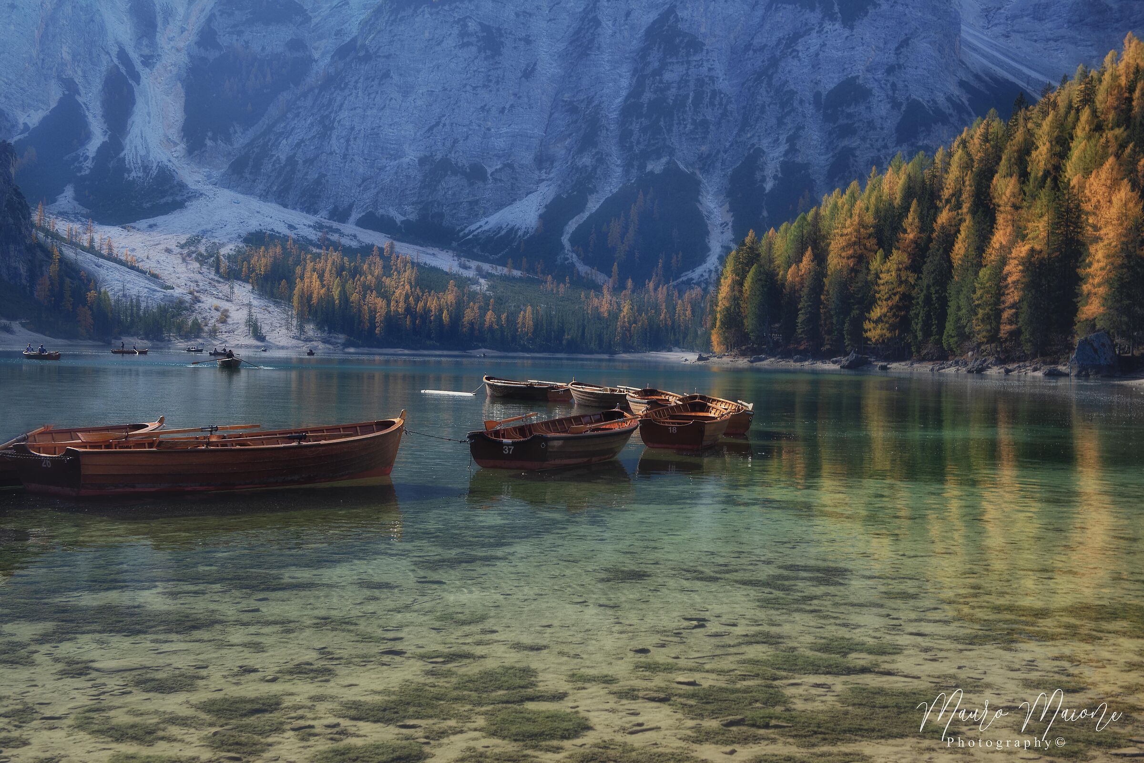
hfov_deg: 39.6
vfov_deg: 27.0
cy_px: 382
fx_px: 1589
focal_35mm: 50
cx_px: 572
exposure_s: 1/100
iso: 160
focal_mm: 50
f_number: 9
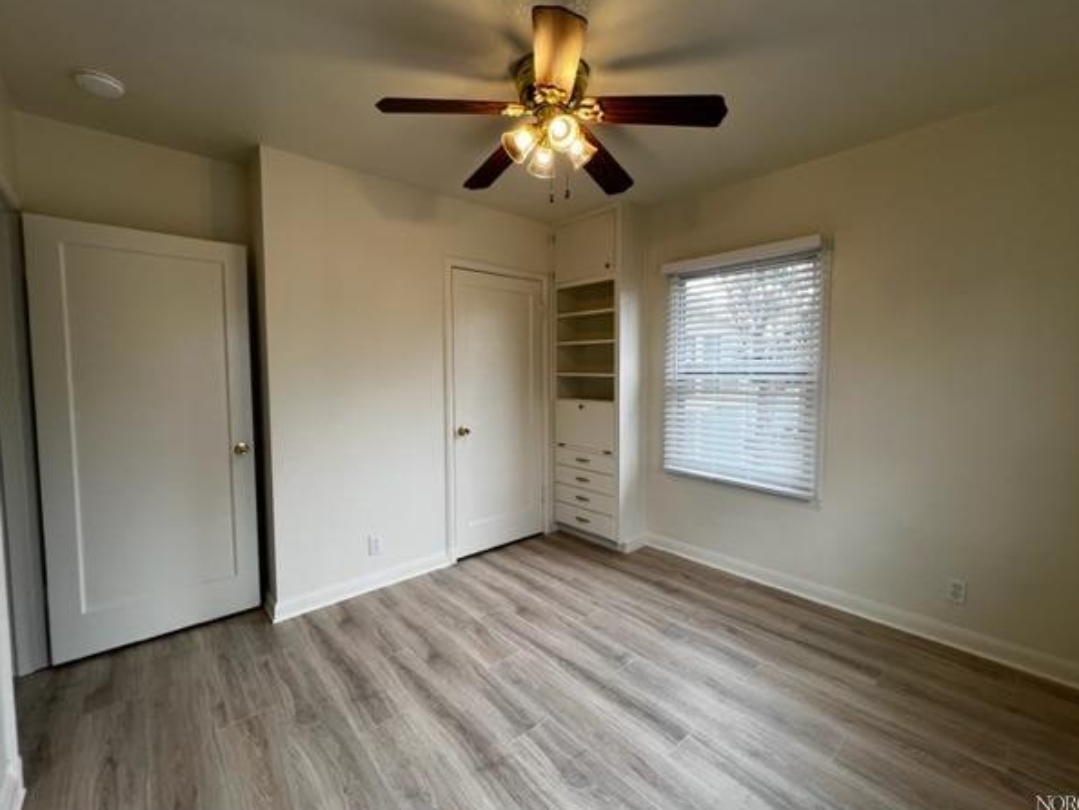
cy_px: 396
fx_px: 437
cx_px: 547
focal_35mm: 14
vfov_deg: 85.7
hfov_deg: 102.0
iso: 50
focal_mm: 1.57
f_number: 1.8
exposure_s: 1/99
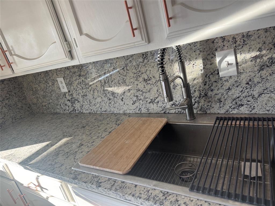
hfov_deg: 71.6
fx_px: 191
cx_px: 138
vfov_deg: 56.8
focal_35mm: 24
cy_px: 103
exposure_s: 1/121
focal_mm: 6.76
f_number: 1.78
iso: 160
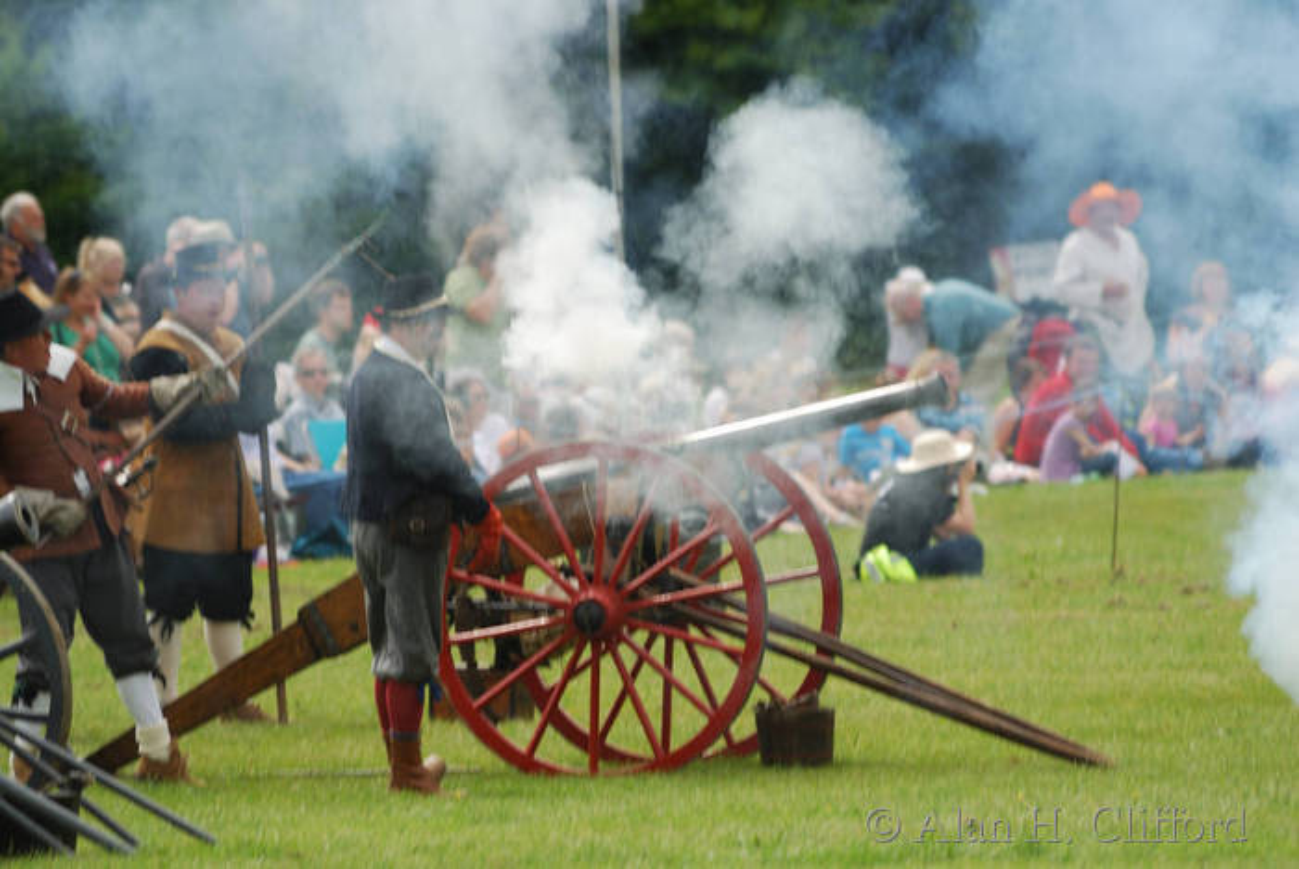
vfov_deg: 2.3
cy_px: 434
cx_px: 650
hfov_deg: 3.4
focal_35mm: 600
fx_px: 21667
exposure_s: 1/320
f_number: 5.6
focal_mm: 400
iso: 100
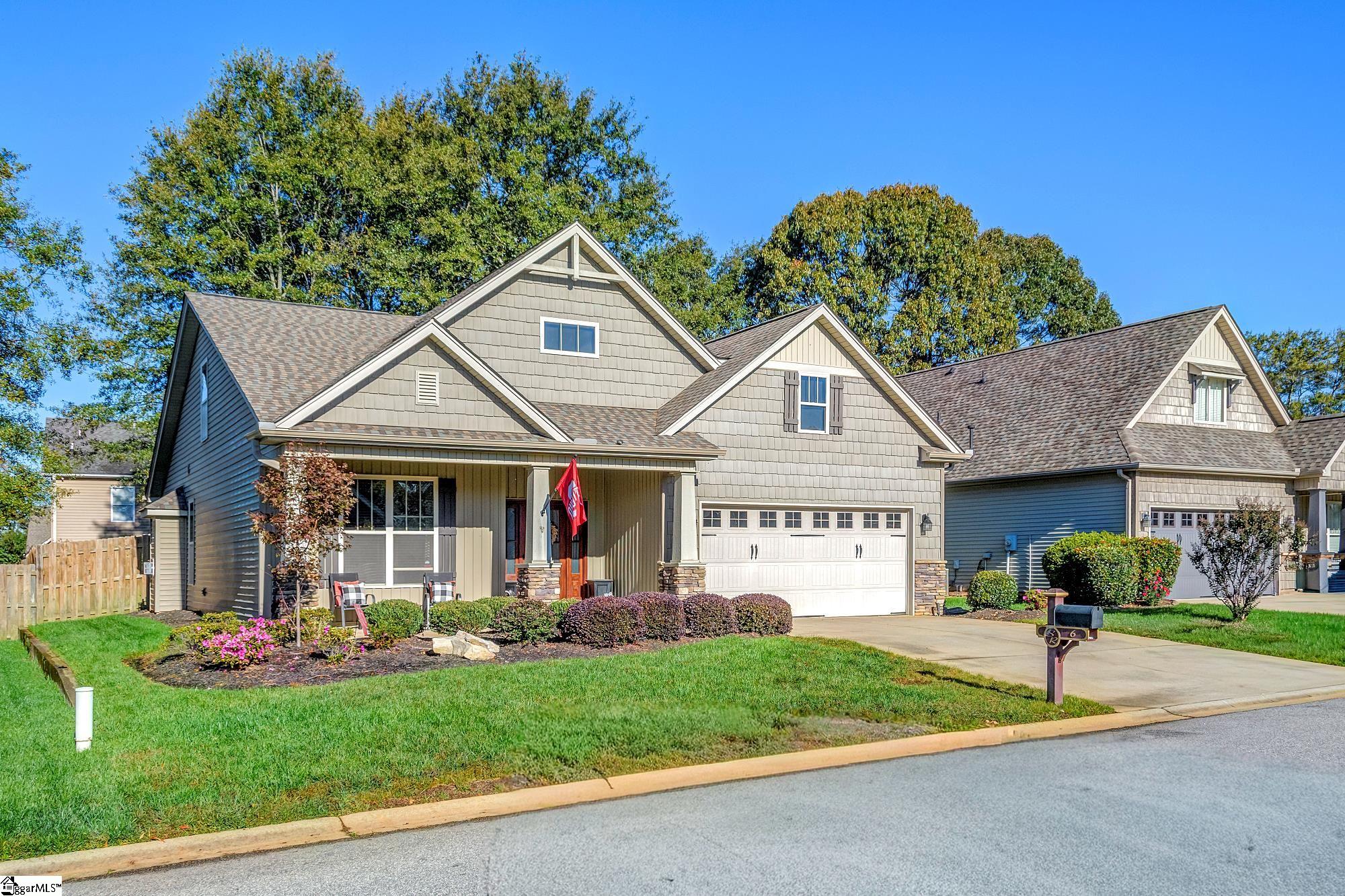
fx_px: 1009
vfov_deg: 47.9
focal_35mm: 27
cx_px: 672
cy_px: 448
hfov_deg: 67.4
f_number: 7.1
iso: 200
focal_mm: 18
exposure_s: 1/1000
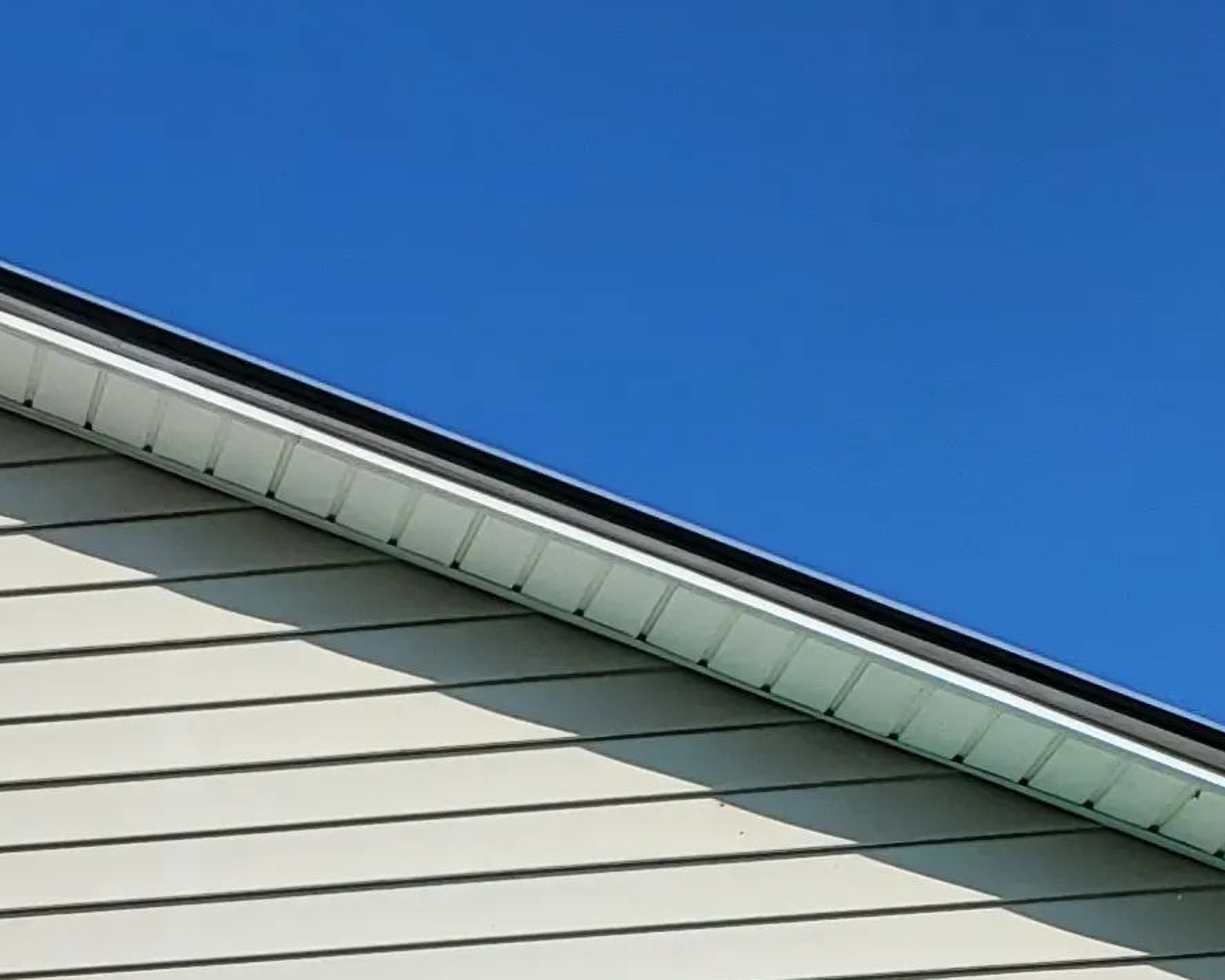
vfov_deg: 12.7
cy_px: 2000
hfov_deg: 16.1
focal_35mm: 105
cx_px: -823
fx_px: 3808
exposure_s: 1/5243
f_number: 1.8
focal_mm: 5
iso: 40
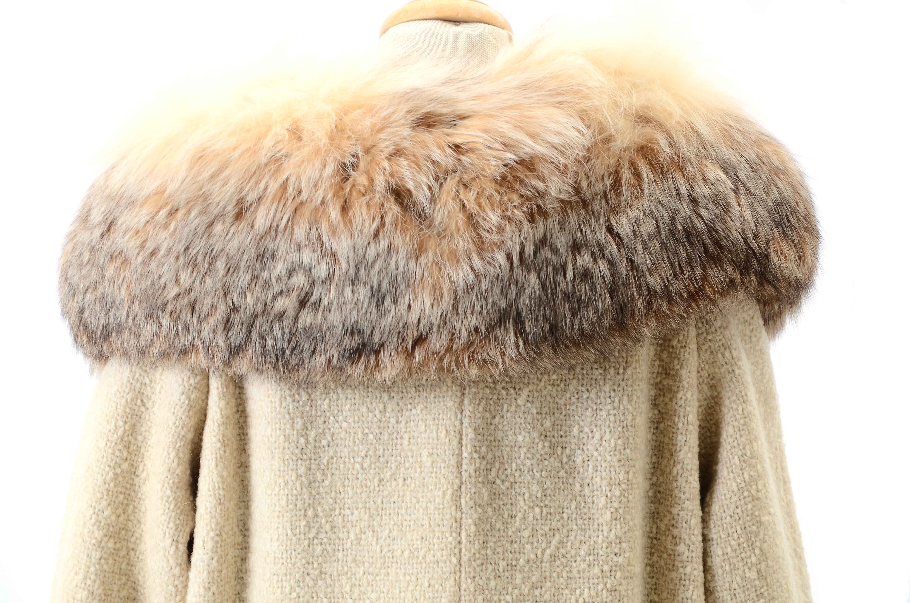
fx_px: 3405
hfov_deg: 15.2
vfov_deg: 10.1
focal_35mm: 135
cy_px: 302
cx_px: 455
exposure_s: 1/80
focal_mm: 90
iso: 160
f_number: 7.1
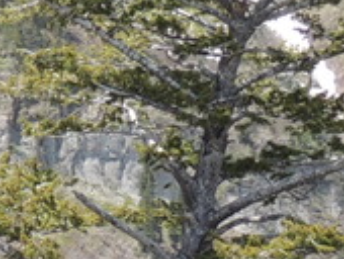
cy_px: 200
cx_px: -401
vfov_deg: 4.9
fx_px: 2995
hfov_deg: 6.3
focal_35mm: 301
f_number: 3.3
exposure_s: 1/400
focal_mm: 7.1
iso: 100
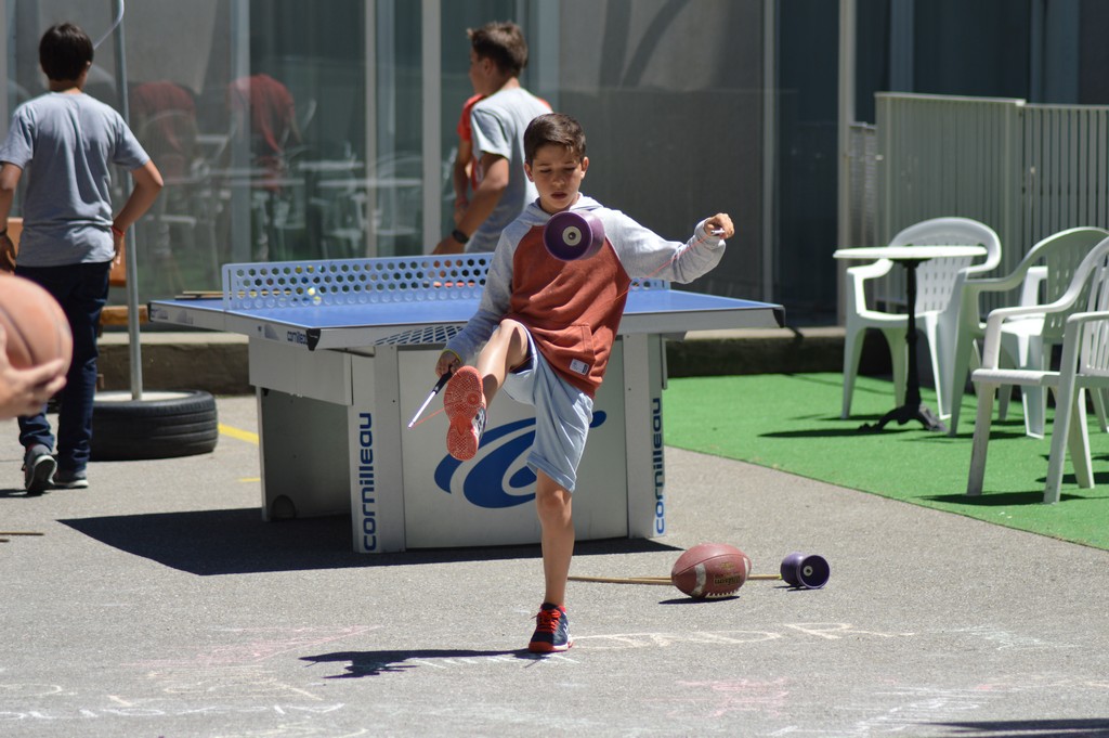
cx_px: 554
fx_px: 6233
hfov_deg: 10.2
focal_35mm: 202
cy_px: 369
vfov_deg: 6.8
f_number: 4.2
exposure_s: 1/1000
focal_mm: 135
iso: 140
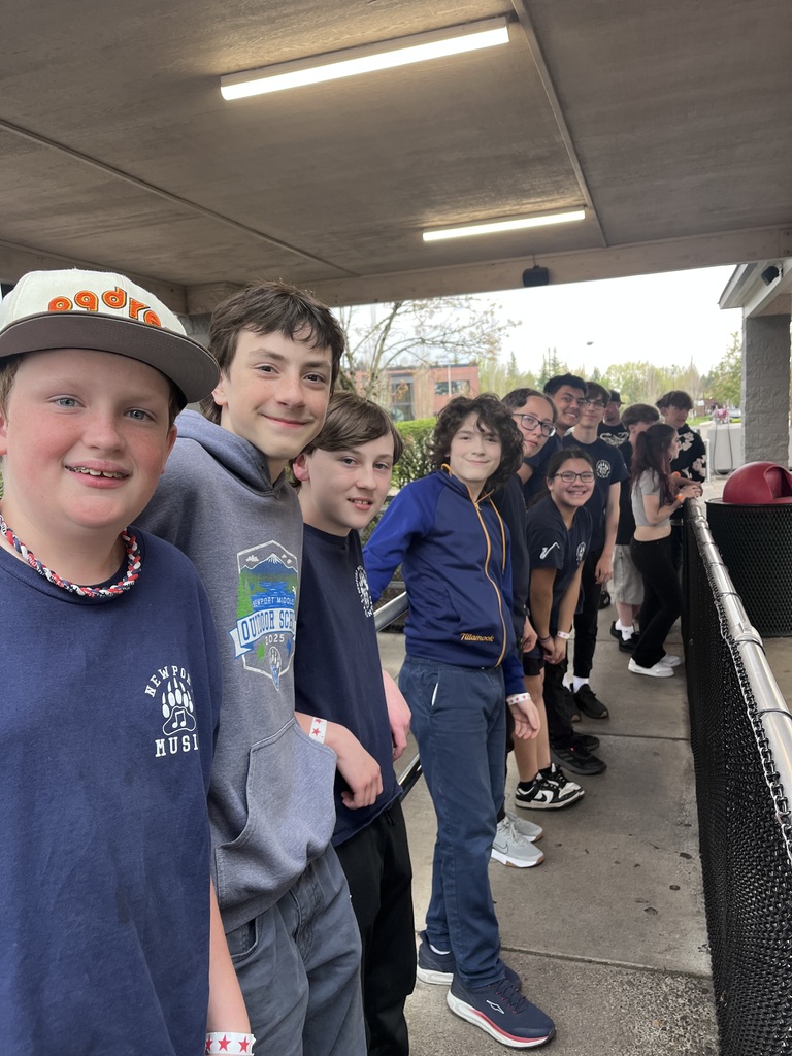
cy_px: 528
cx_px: 396
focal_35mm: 26
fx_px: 793
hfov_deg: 53.1
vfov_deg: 67.3
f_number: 1.6
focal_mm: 5.1
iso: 80
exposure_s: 1/122
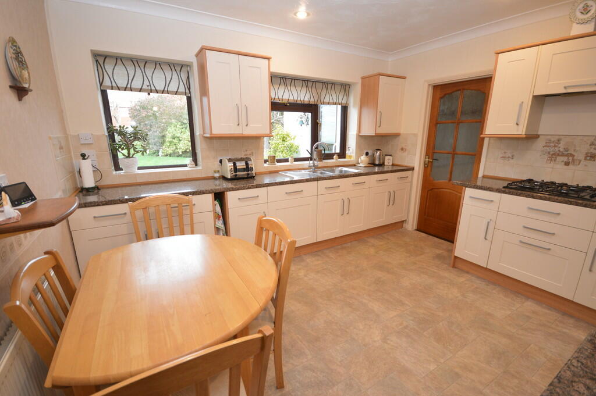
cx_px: 298
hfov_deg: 100.4
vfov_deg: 77.2
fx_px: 248
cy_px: 198
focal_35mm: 15
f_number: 4
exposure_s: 1/60
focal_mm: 10
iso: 560
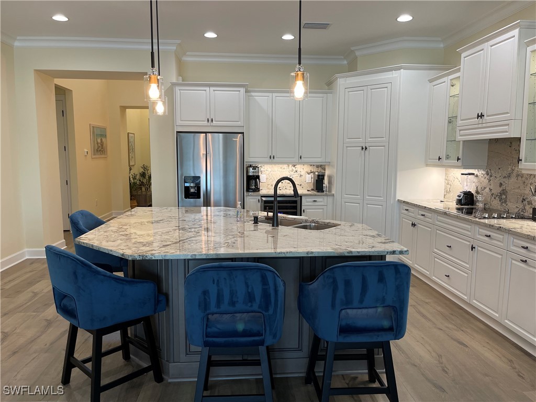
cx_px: 268
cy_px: 201
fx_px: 403
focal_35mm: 26
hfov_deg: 67.3
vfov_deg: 53.1
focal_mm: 5.1
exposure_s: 1/120
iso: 100
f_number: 1.6
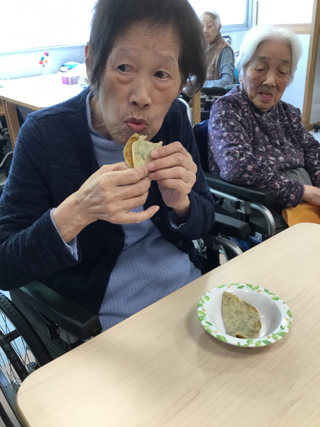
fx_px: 382
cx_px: 160
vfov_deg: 58.4
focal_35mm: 31
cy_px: 214
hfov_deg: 45.4
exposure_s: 1/30
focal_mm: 3.3
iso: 40
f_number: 2.4
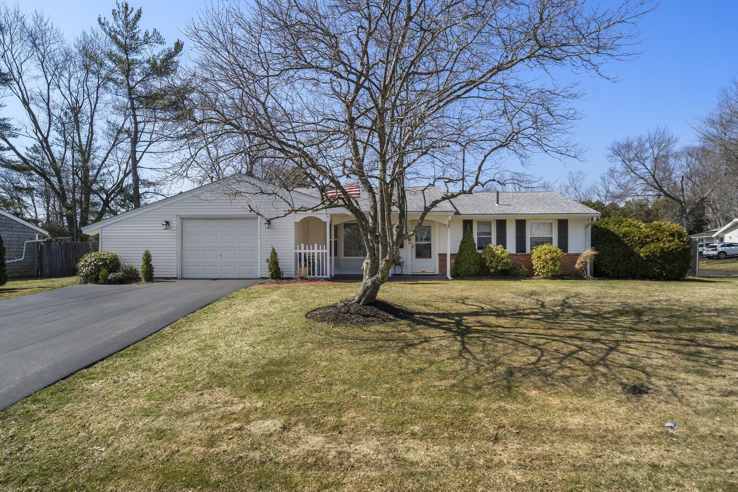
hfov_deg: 86.9
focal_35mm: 19
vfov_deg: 64.6
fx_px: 390
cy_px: 246
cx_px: 369
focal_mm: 19
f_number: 7.1
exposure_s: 1/1000
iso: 320
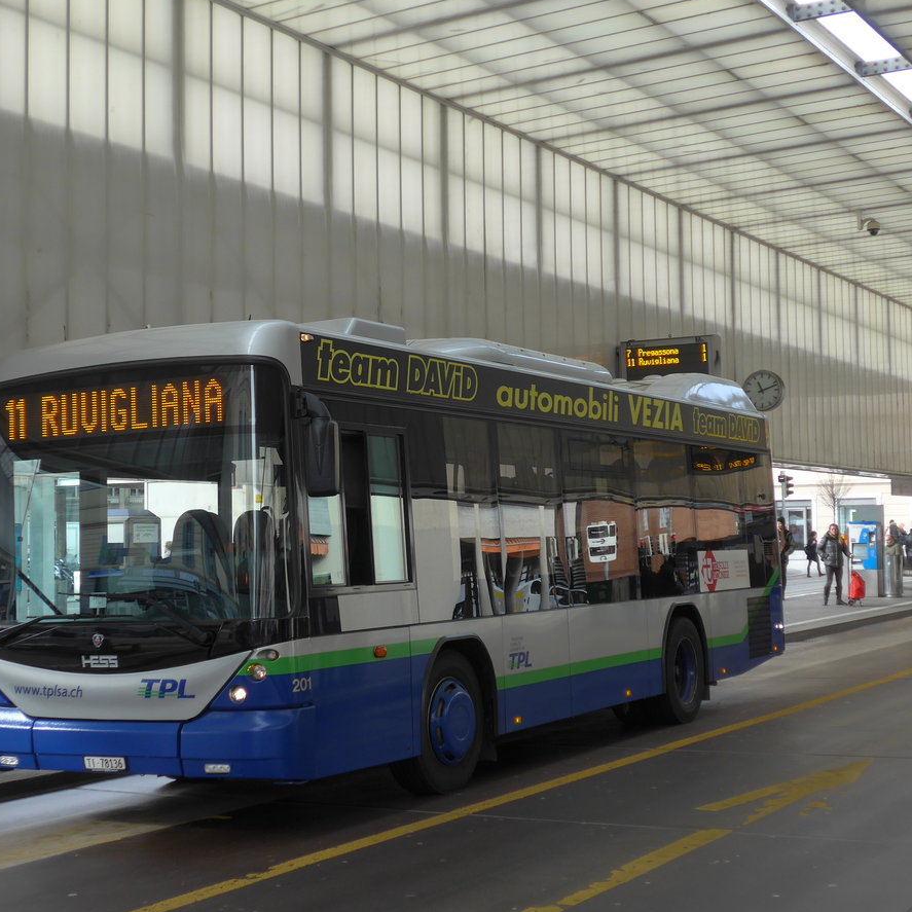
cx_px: 378
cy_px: 455
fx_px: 1639
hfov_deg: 31.0
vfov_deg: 31.1
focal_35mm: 55
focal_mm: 9.5
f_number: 3
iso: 125
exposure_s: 1/250
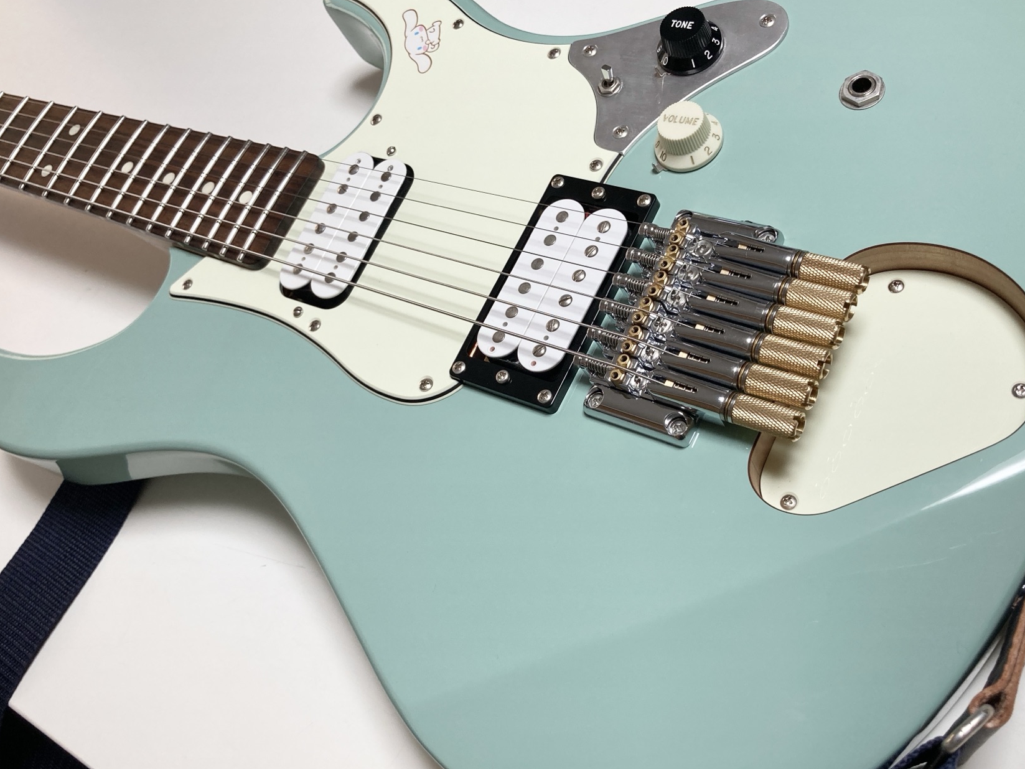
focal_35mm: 34
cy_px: 400
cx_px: 569
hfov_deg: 53.8
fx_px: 1007
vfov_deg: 41.8
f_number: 1.8
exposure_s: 1/100
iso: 50
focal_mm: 3.99
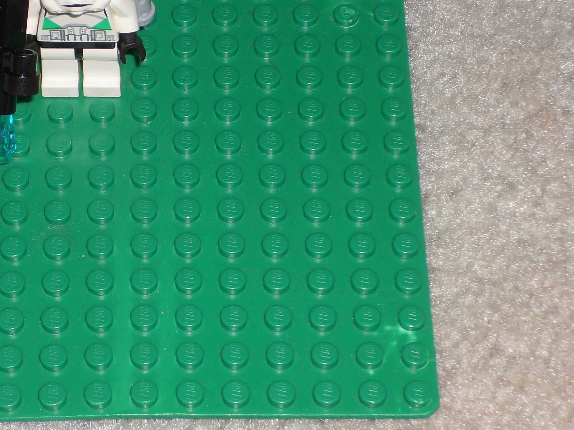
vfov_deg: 9.9
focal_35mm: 149
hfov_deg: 13.2
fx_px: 2471
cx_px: 201
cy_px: 134
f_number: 4.8
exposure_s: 1/60
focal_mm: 17.4
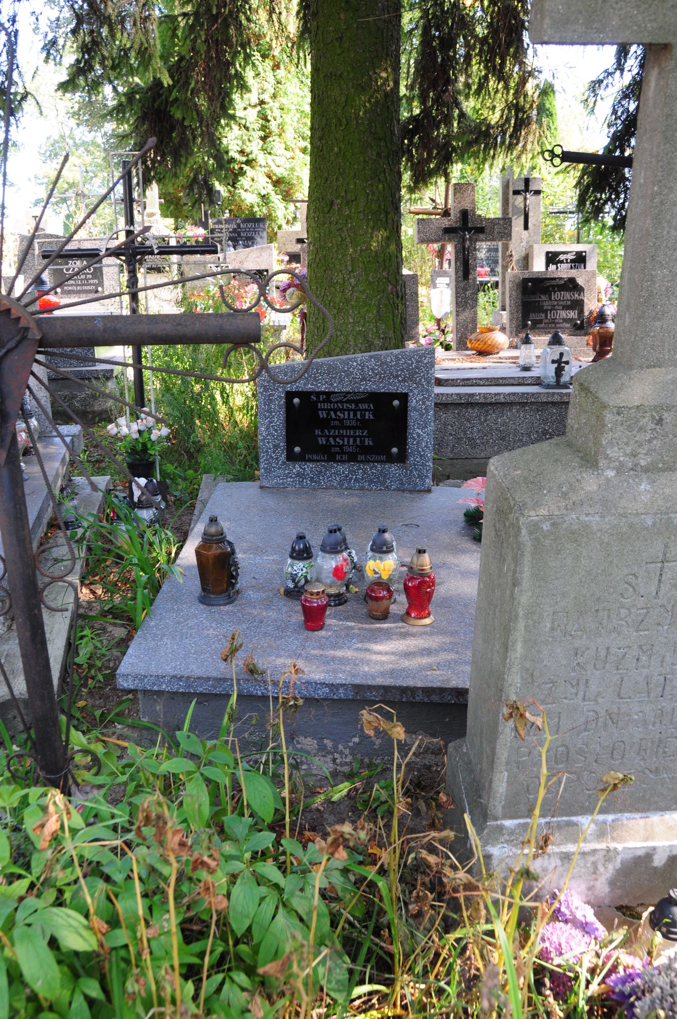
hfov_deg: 43.5
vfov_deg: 62.0
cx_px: 338
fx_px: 848
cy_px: 510
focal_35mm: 30
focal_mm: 20
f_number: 7.1
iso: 400
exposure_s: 1/60
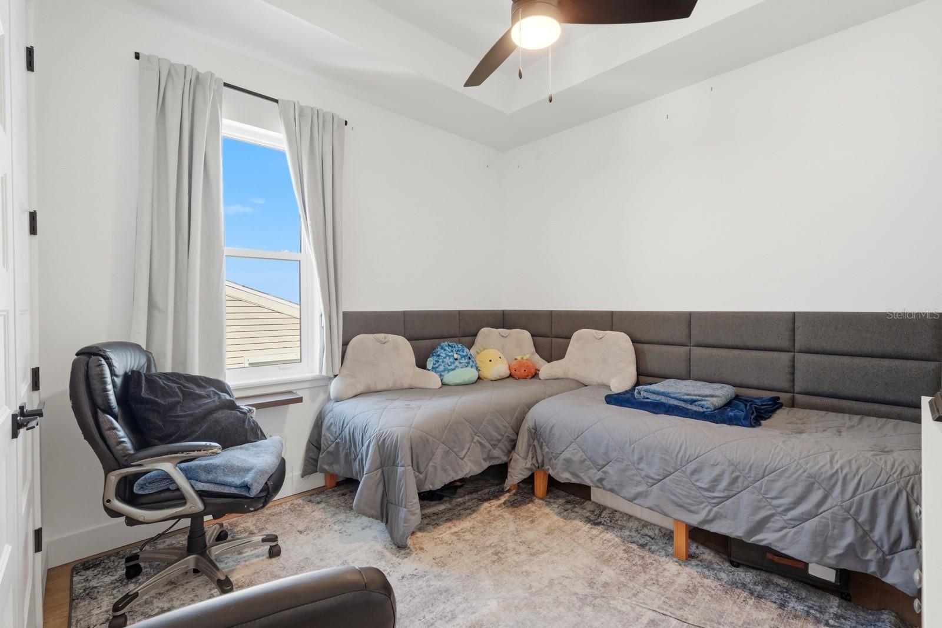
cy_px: 314
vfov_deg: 72.1
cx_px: 471
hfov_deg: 95.0
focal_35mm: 16
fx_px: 432
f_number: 8
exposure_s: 1/2500
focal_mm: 16.5
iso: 2500
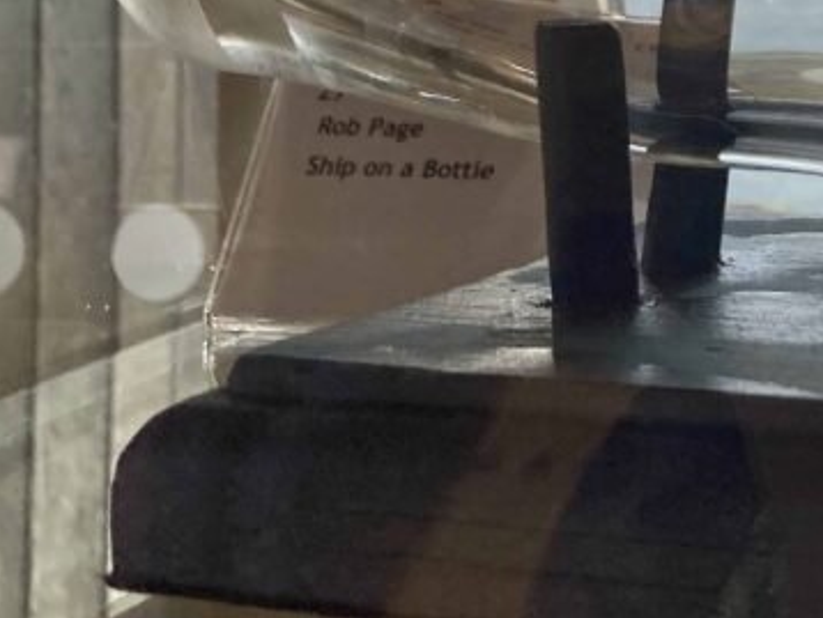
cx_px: 1048
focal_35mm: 80
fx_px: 1903
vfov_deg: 17.6
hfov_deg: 22.1
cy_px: -115
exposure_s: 1/2088
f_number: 1.8
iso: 20
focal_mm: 3.99
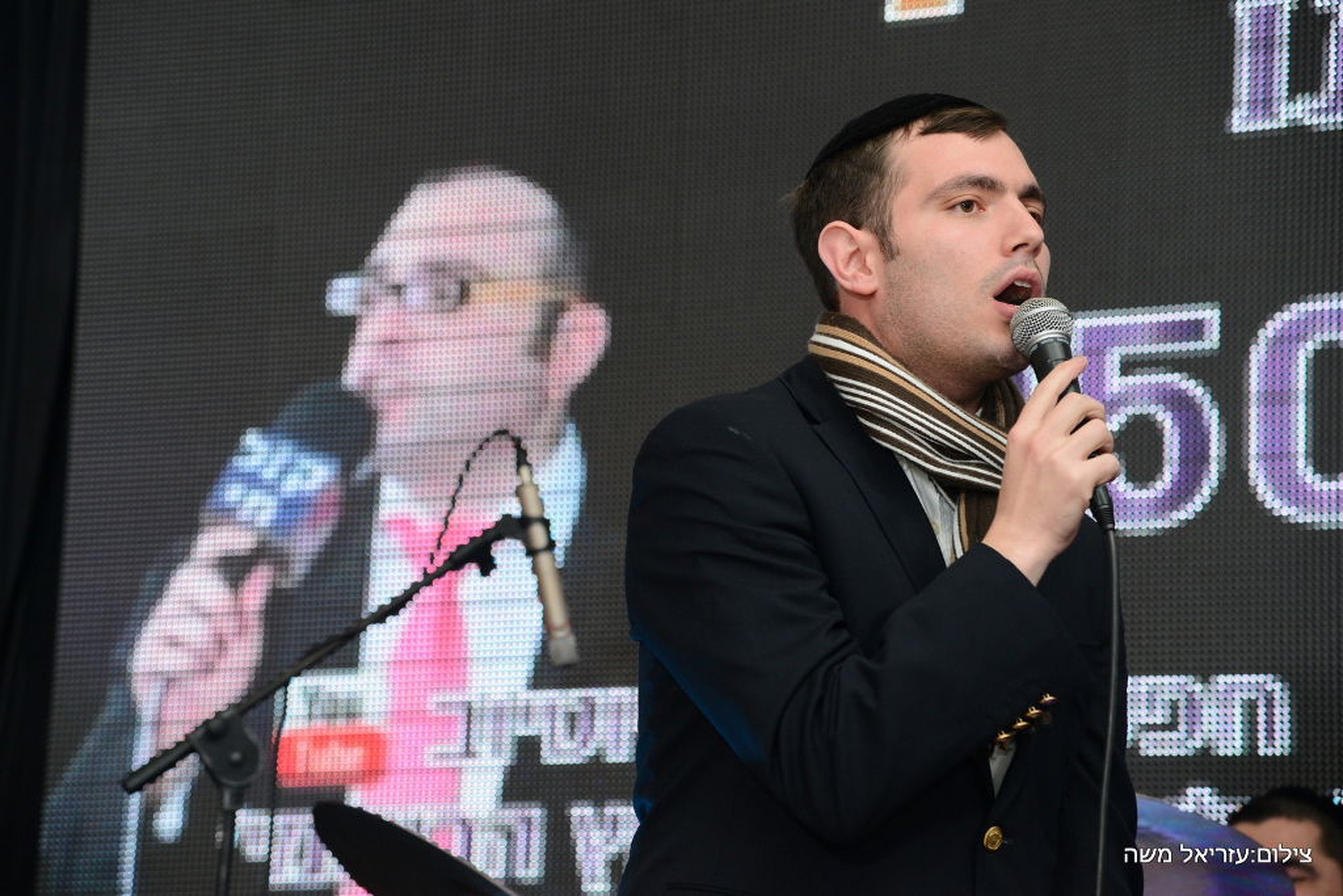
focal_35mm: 120
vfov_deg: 11.4
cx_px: 672
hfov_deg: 17.1
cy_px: 448
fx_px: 4477
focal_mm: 120
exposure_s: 1/100
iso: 1600
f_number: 5.6
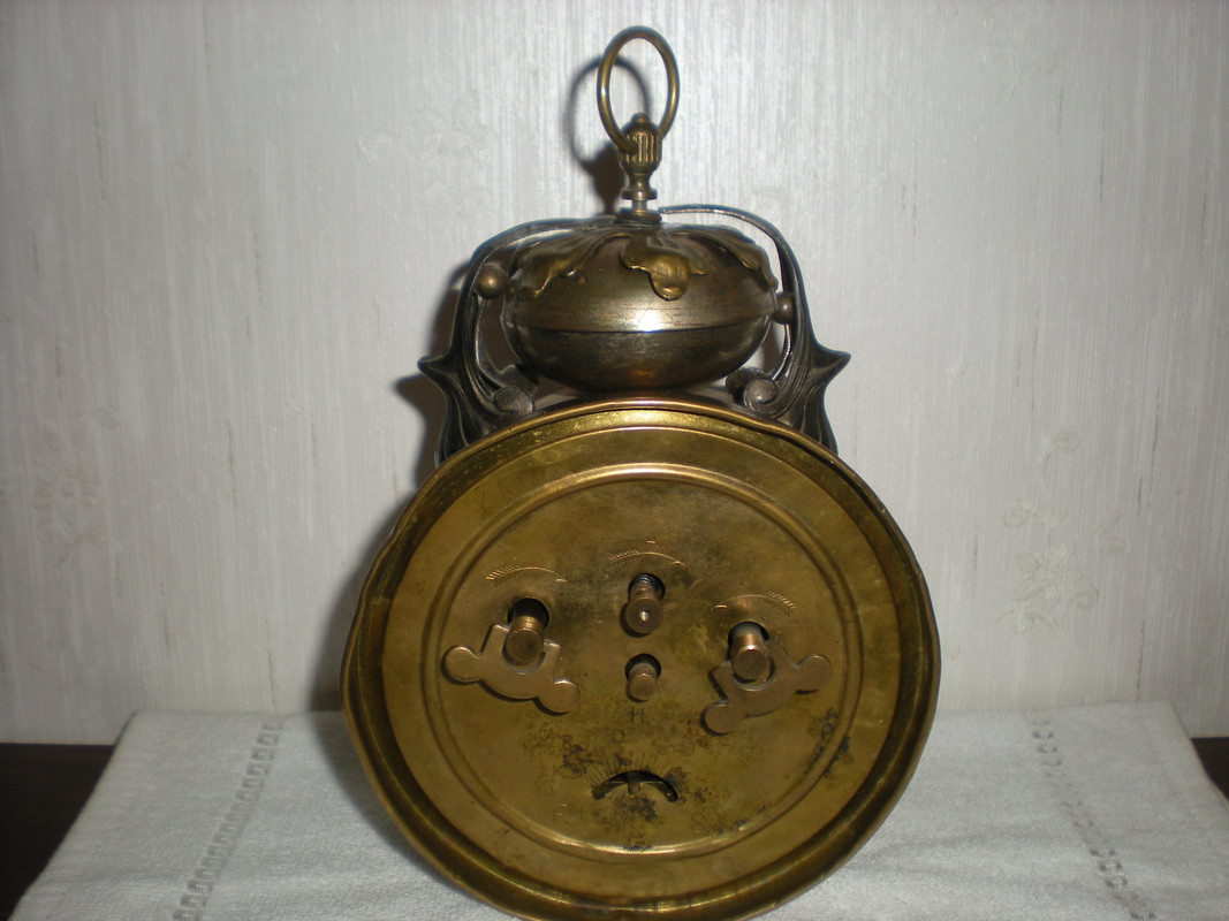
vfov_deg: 37.7
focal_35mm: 38
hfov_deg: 49.0
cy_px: 460
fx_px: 1349
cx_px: 614
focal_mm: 6.3
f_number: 3.1
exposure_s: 1/60
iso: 64
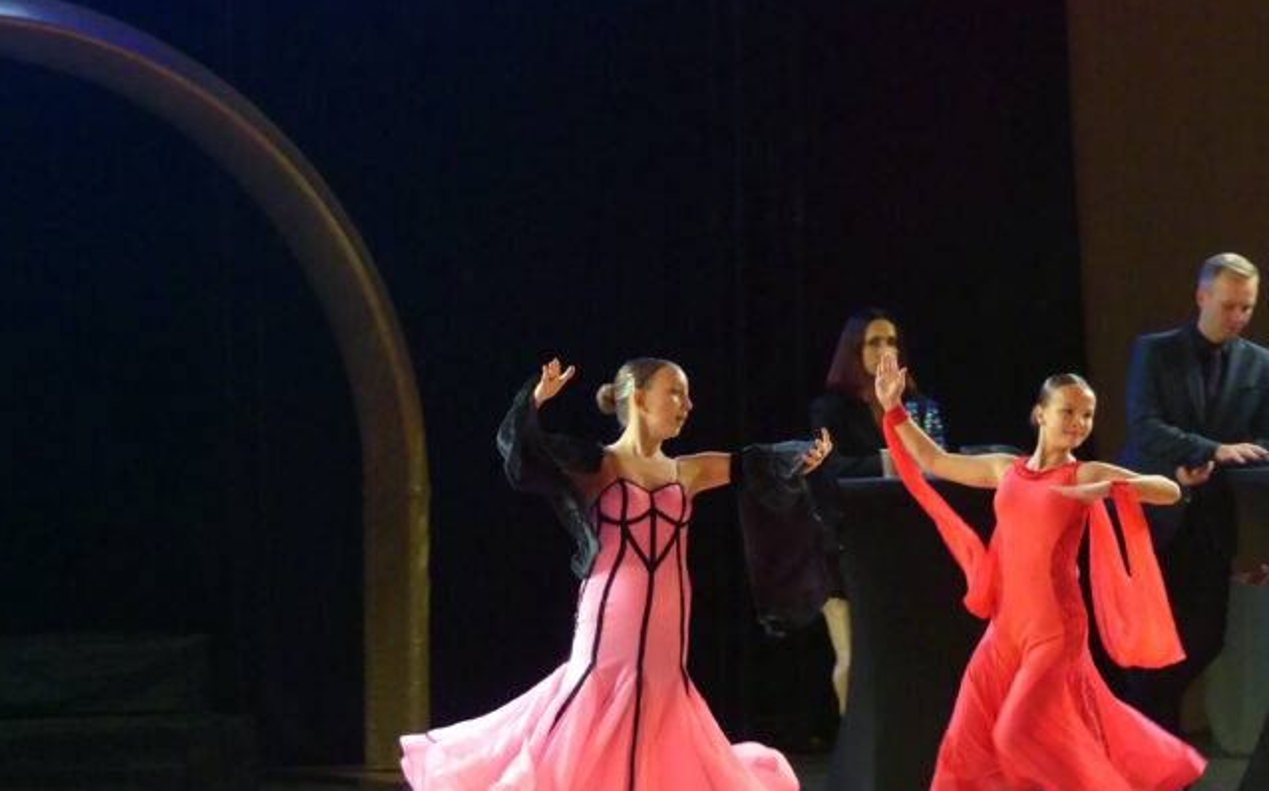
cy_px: 542
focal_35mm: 232
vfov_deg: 5.6
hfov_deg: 9.0
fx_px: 8019
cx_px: 631
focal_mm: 33.5
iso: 640
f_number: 2.8
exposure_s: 1/80
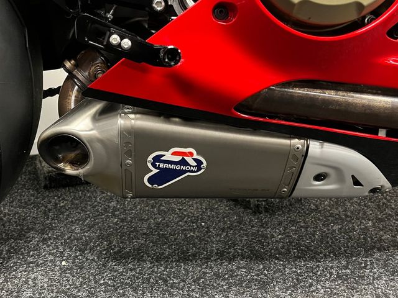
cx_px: 199
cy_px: 149
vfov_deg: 53.1
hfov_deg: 67.3
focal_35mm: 26
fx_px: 299
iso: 500
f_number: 1.6
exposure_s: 1/25
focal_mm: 5.1
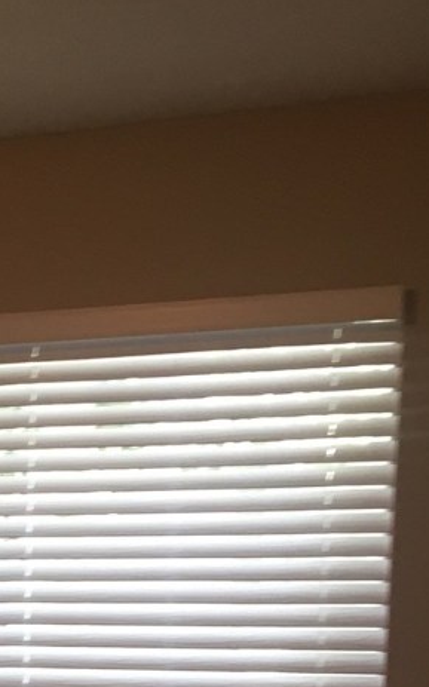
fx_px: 1910
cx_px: -239
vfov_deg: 19.3
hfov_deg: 12.1
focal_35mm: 102
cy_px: 803
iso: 50
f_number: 2.2
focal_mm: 4.15
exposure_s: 1/30
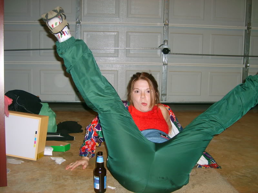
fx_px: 261
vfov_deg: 40.7
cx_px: 129
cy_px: 96
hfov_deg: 52.6
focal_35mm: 35
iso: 123
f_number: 2.8
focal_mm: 5.8
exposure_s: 1/30
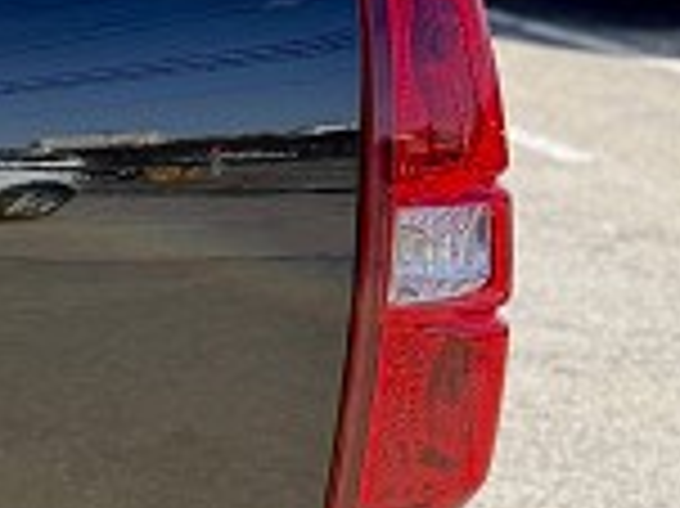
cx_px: -946
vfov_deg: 11.7
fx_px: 2493
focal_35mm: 127
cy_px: 270
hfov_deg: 12.3
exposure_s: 1/931
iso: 100
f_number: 1.78
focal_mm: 6.76
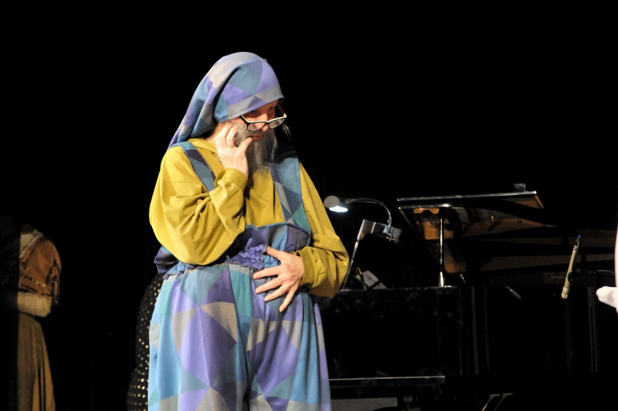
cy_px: 206
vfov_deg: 8.7
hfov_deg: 13.1
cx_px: 309
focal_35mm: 158
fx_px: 2700
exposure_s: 1/30
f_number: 5.6
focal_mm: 105
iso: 2200
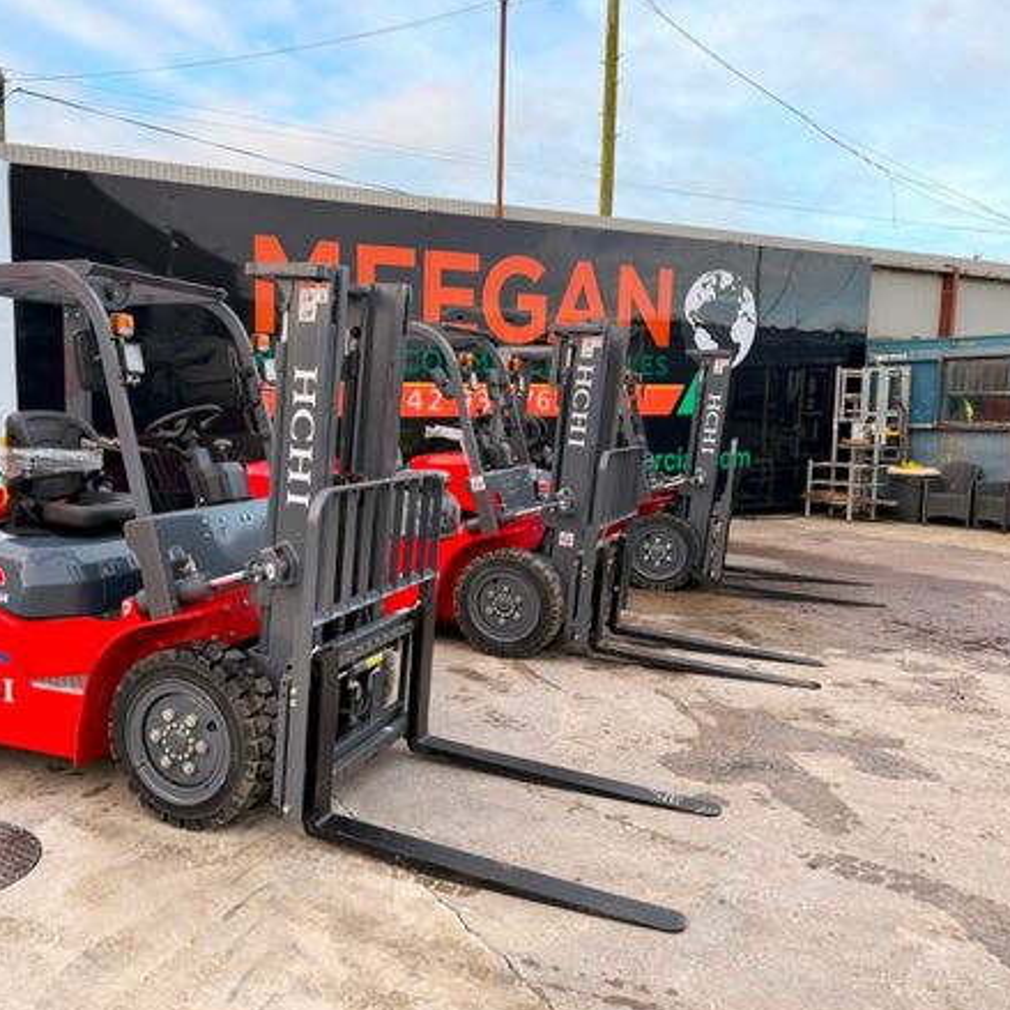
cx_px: 350
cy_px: 513
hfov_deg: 54.7
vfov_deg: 55.6
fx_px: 957
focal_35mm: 29
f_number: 1.78
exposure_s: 1/456
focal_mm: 6.76
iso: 100
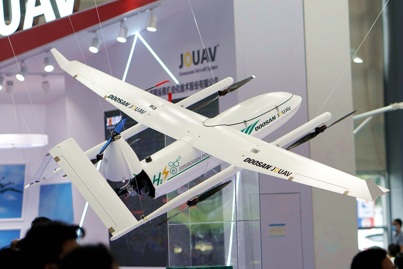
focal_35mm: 128
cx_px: 202
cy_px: 134
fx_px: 1427
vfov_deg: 10.8
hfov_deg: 16.1
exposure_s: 1/500
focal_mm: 85
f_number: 2.4
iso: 640
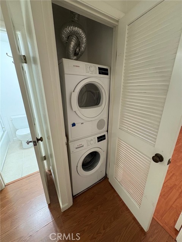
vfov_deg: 102.1
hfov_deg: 85.7
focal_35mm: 14
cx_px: 91
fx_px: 98
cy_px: 121
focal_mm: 2.22
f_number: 2.2
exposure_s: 1/60
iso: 400
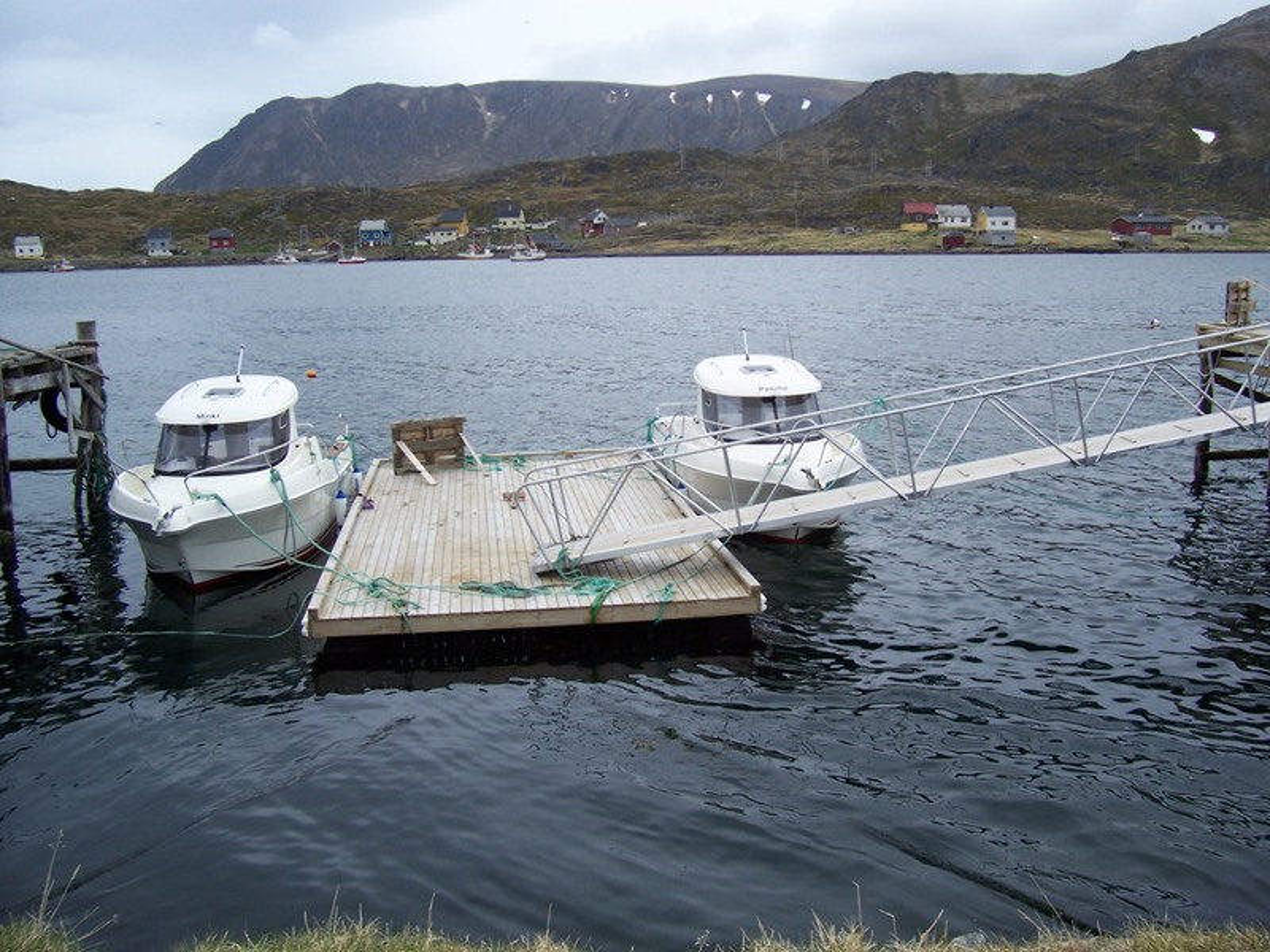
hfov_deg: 54.0
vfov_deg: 41.8
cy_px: 476
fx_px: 1247
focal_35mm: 34
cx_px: 635
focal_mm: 5.6
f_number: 2.7
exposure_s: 1/500
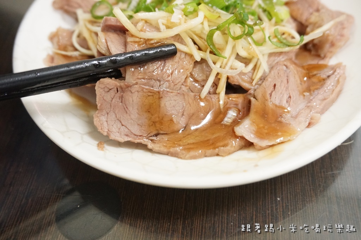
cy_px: 120
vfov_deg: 34.2
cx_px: 180
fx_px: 391
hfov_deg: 49.5
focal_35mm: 39
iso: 2500
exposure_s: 1/60
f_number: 4.5
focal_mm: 26
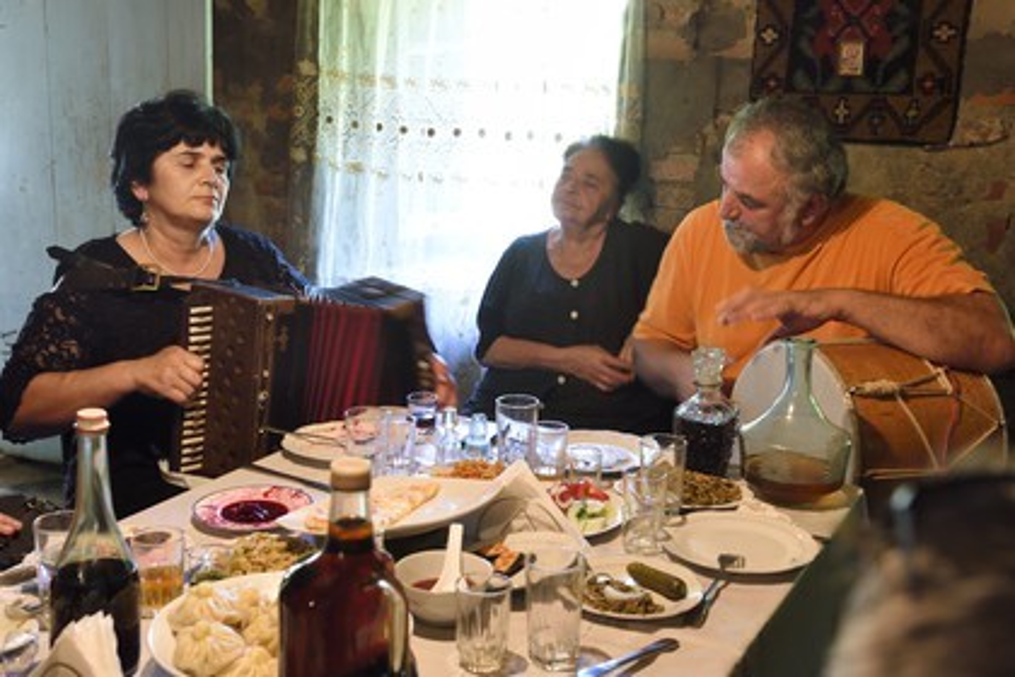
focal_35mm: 46
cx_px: 508
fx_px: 1297
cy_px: 338
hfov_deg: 42.7
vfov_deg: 29.2
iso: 1600
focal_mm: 46
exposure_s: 1/13
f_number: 7.1
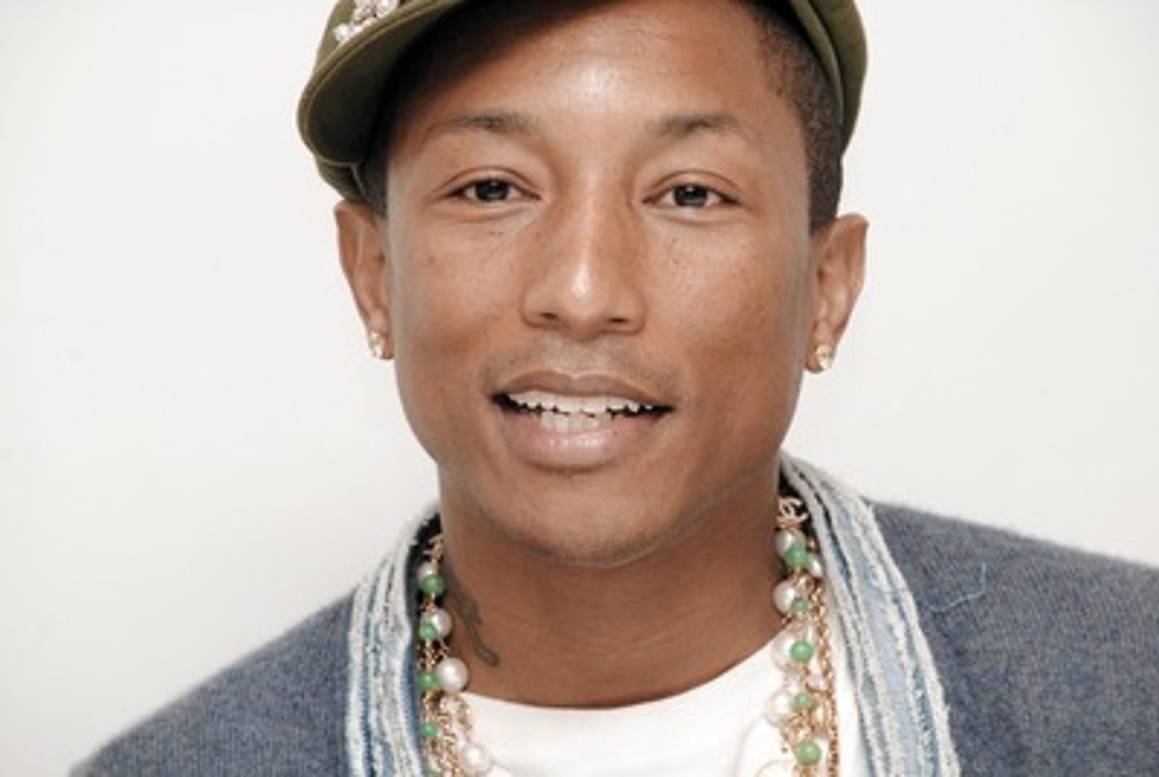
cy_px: 388
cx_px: 580
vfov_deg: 5.4
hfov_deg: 8.1
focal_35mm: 255
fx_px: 8222
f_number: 8
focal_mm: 170
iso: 800
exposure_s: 1/160
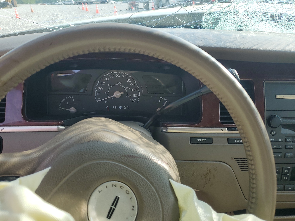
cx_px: 148
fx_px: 222
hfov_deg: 67.3
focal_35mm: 26
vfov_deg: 53.1
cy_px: 110
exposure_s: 1/500
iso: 50
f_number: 1.5
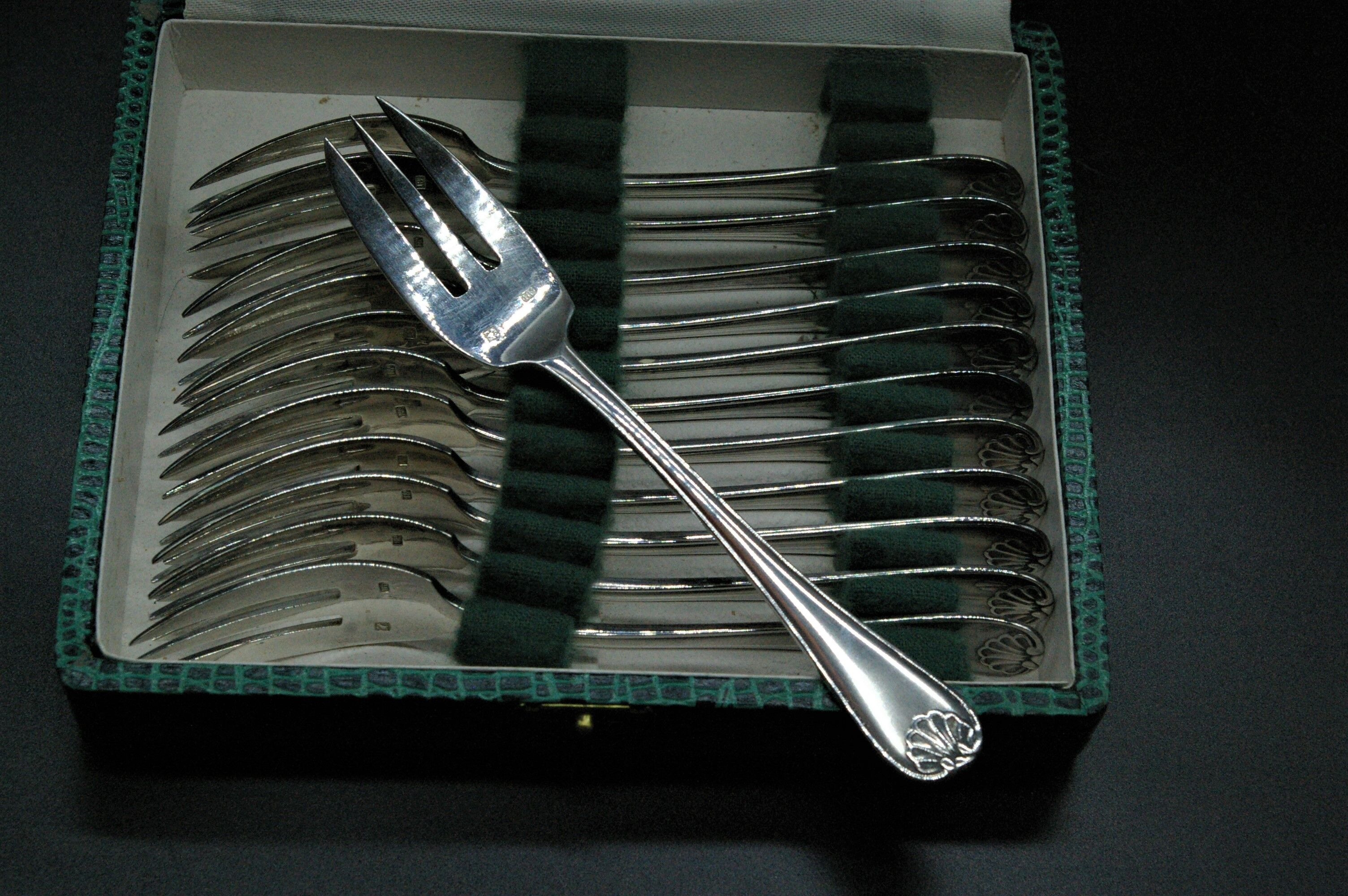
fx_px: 1459
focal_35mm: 39
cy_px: 448
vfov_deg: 34.1
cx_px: 674
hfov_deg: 49.6
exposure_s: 1/350
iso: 1600
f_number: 8
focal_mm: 26
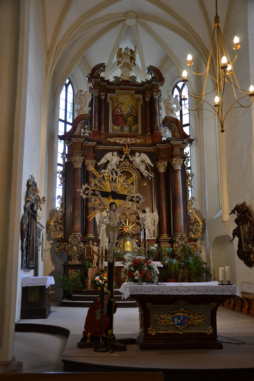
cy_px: 190
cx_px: 127
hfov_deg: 36.9
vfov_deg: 53.1
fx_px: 381
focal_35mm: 36
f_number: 3.8
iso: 400
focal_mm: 24
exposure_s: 1/60
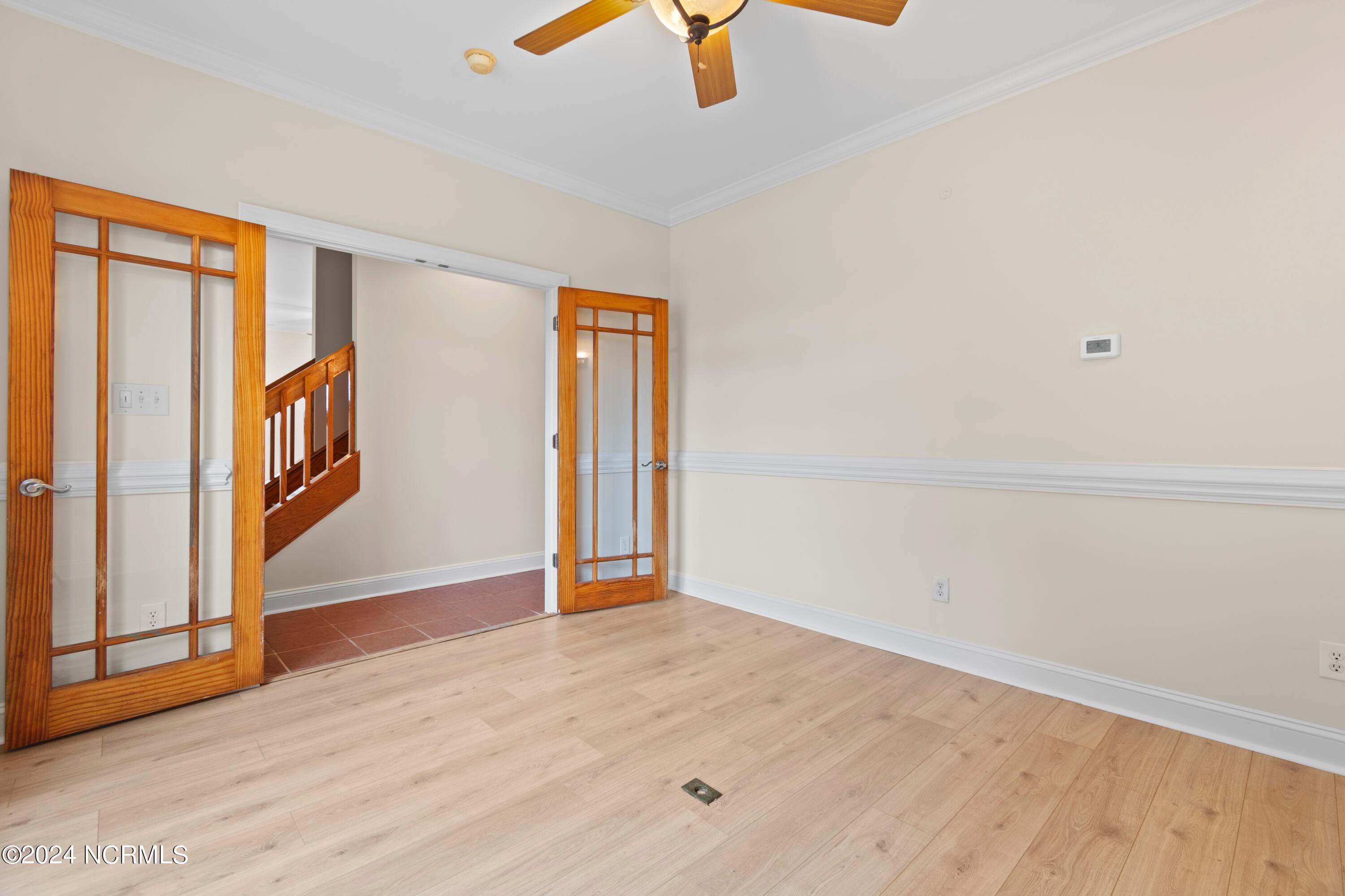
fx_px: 560
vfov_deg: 77.3
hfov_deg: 100.4
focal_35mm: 15
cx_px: 672
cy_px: 448
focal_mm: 10
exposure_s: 1.3
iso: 100
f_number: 4.5
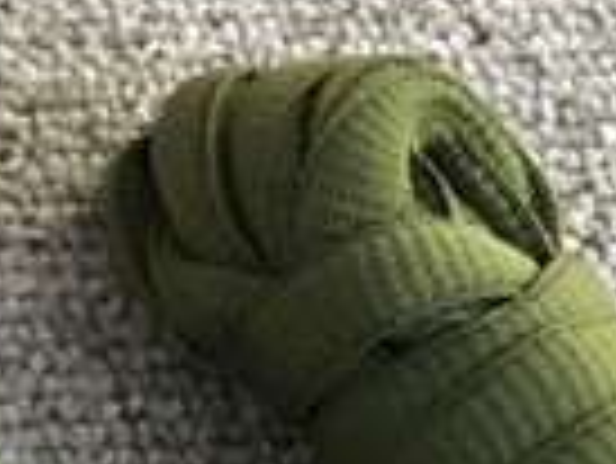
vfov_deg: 7.2
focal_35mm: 204
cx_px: -1358
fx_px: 3633
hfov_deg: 8.0
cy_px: -56
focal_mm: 3.3
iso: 25
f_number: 2.4
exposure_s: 1/100
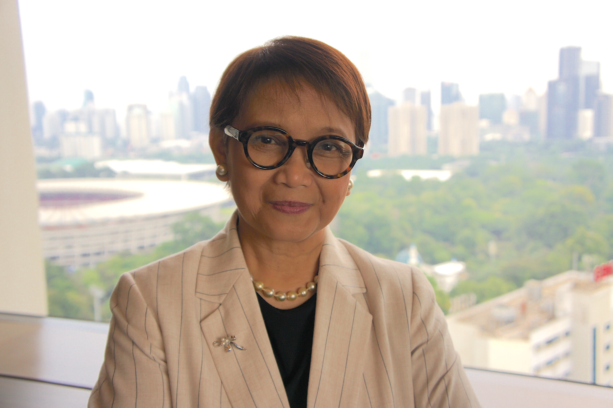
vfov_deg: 33.0
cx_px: 306
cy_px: 204
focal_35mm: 40
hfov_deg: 48.0
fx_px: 689
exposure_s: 1/60
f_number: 4.5
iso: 200
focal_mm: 27
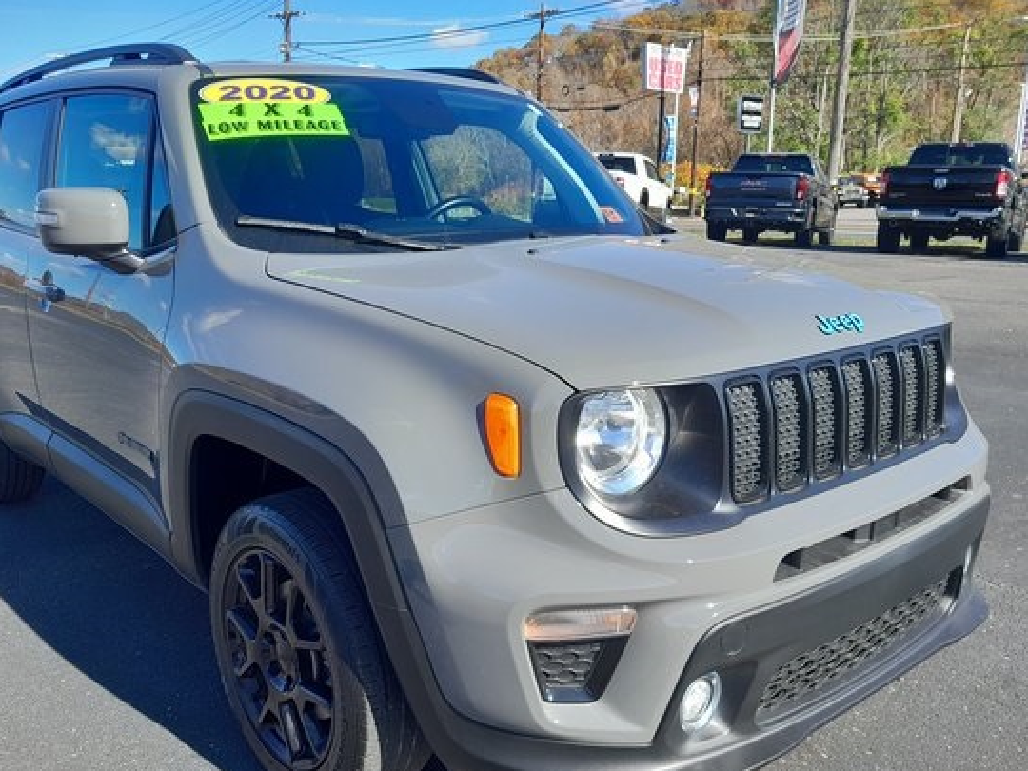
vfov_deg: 44.1
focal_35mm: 32
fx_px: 950
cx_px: 453
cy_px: 434
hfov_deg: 56.7
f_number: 1.8
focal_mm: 4
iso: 40
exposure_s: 1/241
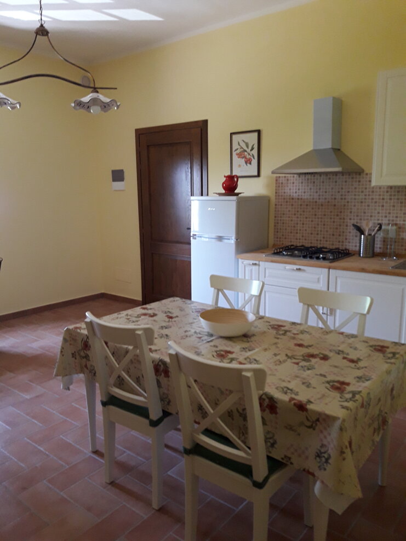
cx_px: 203
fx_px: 438
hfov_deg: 49.7
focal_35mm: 28
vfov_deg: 63.4
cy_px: 270
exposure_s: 1/33
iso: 160
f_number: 1.9
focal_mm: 3.7
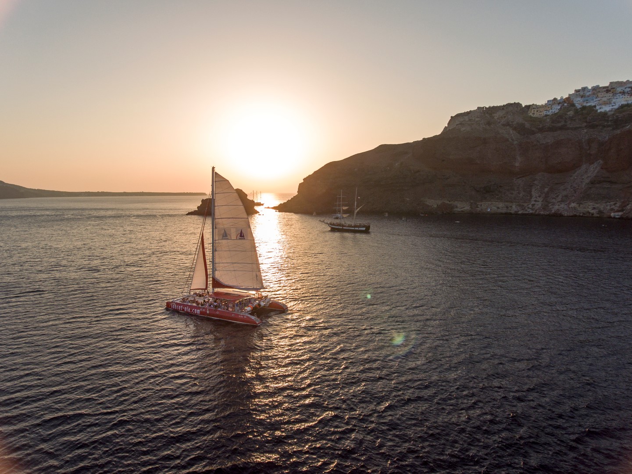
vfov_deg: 65.9
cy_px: 237
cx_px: 316
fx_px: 365
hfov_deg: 81.8
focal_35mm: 20
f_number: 2.8
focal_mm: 3.61
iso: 100
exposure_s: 1/730
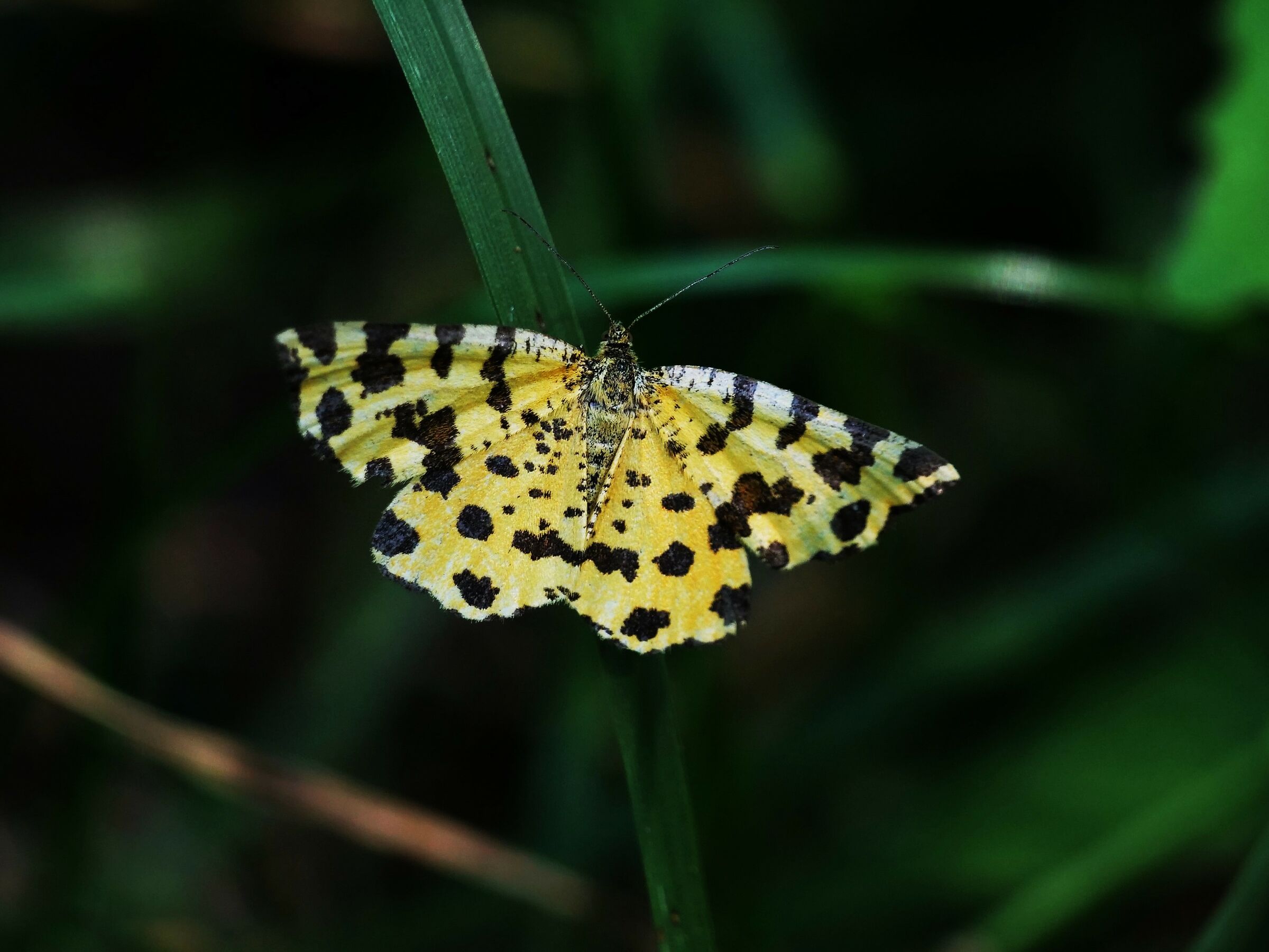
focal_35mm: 800
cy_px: 476
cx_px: 634
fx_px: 29327
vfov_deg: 1.9
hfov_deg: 2.5
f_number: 6.3
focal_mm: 400
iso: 800
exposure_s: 1/250
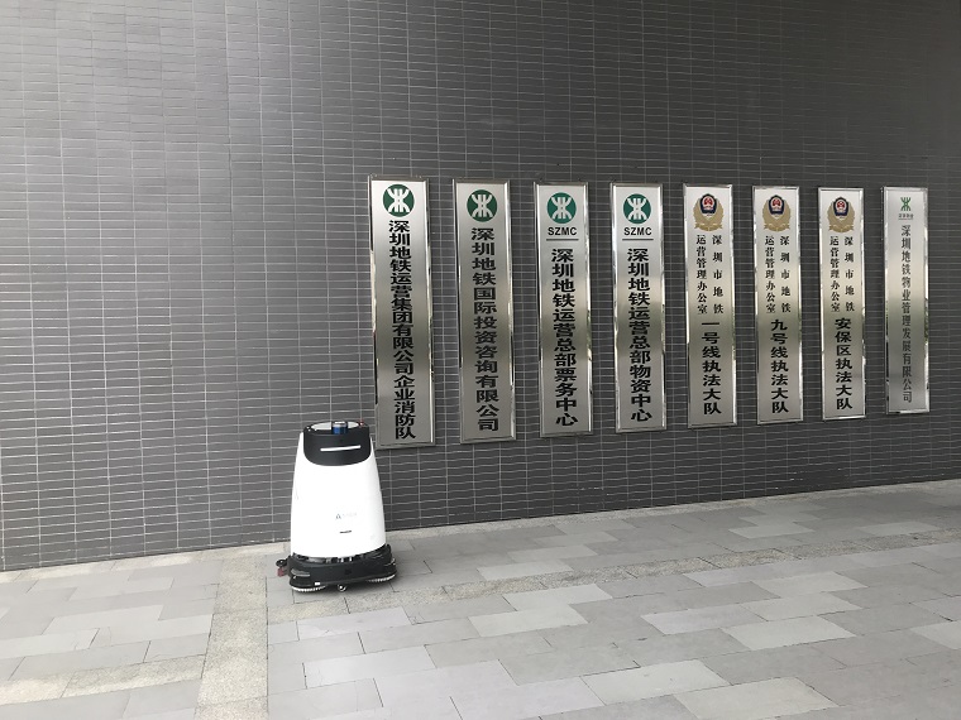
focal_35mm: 28
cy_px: 360
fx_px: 777
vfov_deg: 49.7
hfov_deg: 63.4
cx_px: 480
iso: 20
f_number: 1.8
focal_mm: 3.99
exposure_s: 1/105
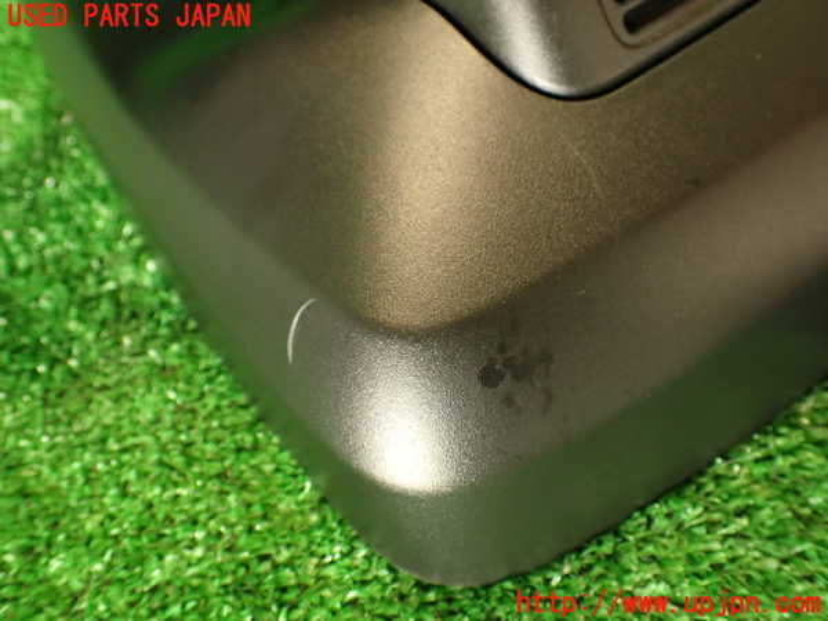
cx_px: 414
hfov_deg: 56.8
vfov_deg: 44.2
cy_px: 310
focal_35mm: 32
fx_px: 765
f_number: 2.4
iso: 250
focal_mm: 5.79
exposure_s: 1/30
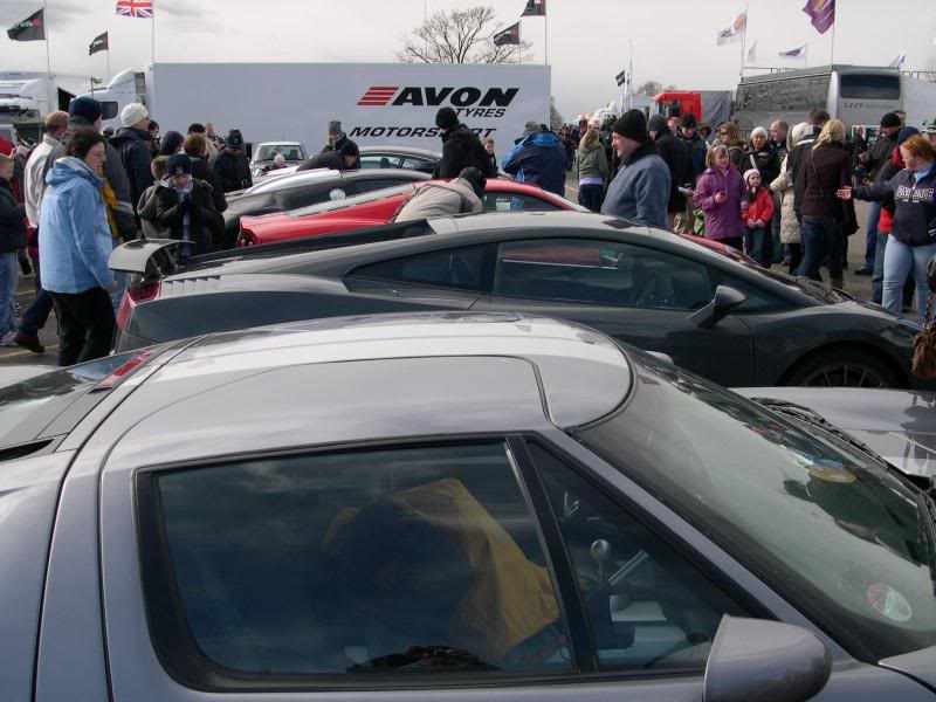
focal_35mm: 38
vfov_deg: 37.7
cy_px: 351
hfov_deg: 49.0
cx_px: 468
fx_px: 1028
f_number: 7.6
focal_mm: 8
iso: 100
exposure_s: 1/115
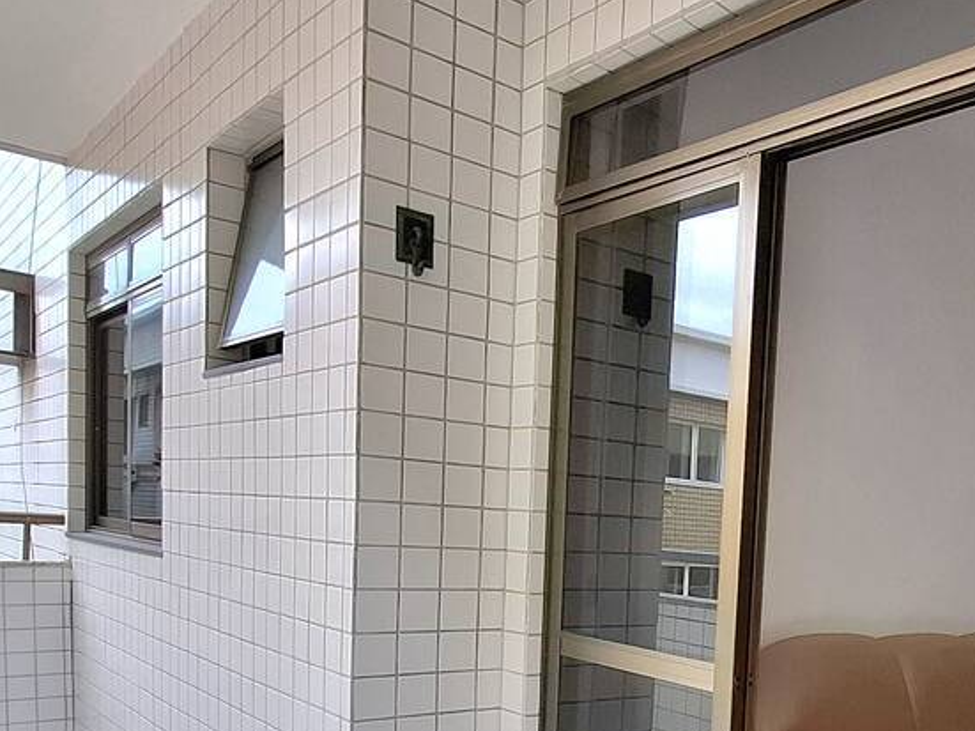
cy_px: 609
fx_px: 957
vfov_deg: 39.7
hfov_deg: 49.8
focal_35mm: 34
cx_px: 818
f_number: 2.2
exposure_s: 1/435
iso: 40
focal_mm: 1.74
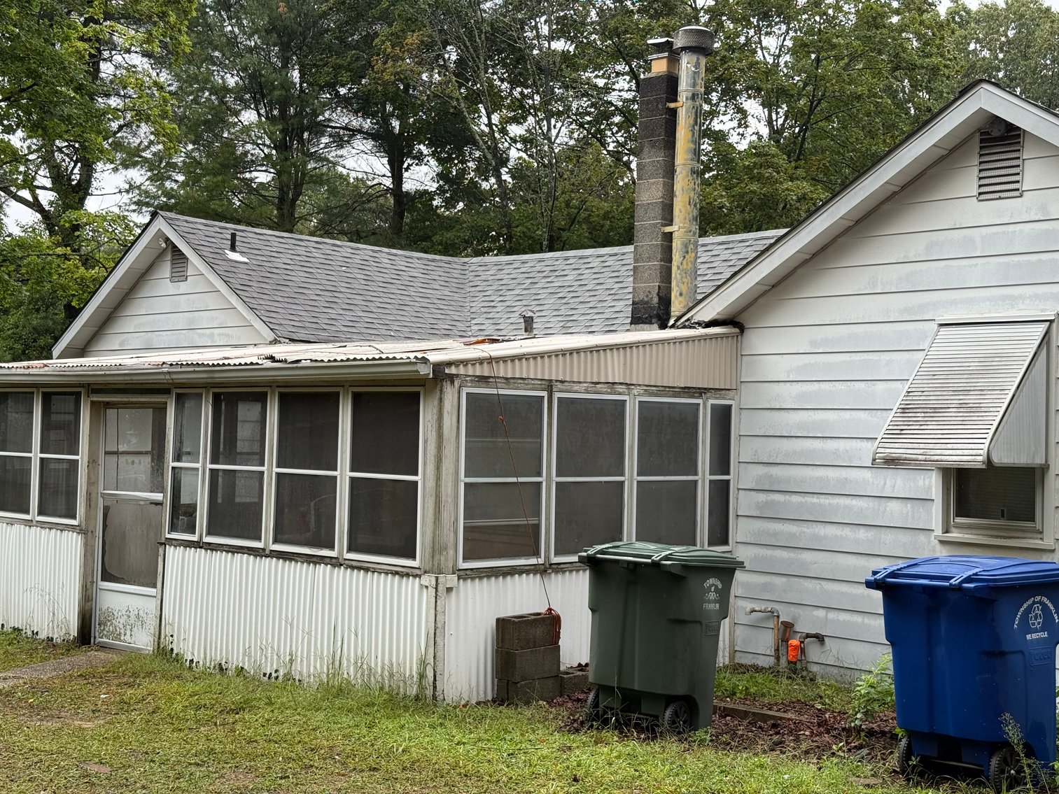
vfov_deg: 30.3
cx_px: 530
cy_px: 397
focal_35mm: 48
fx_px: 1469
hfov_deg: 39.7
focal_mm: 6.76
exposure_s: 1/802
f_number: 1.78
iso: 64
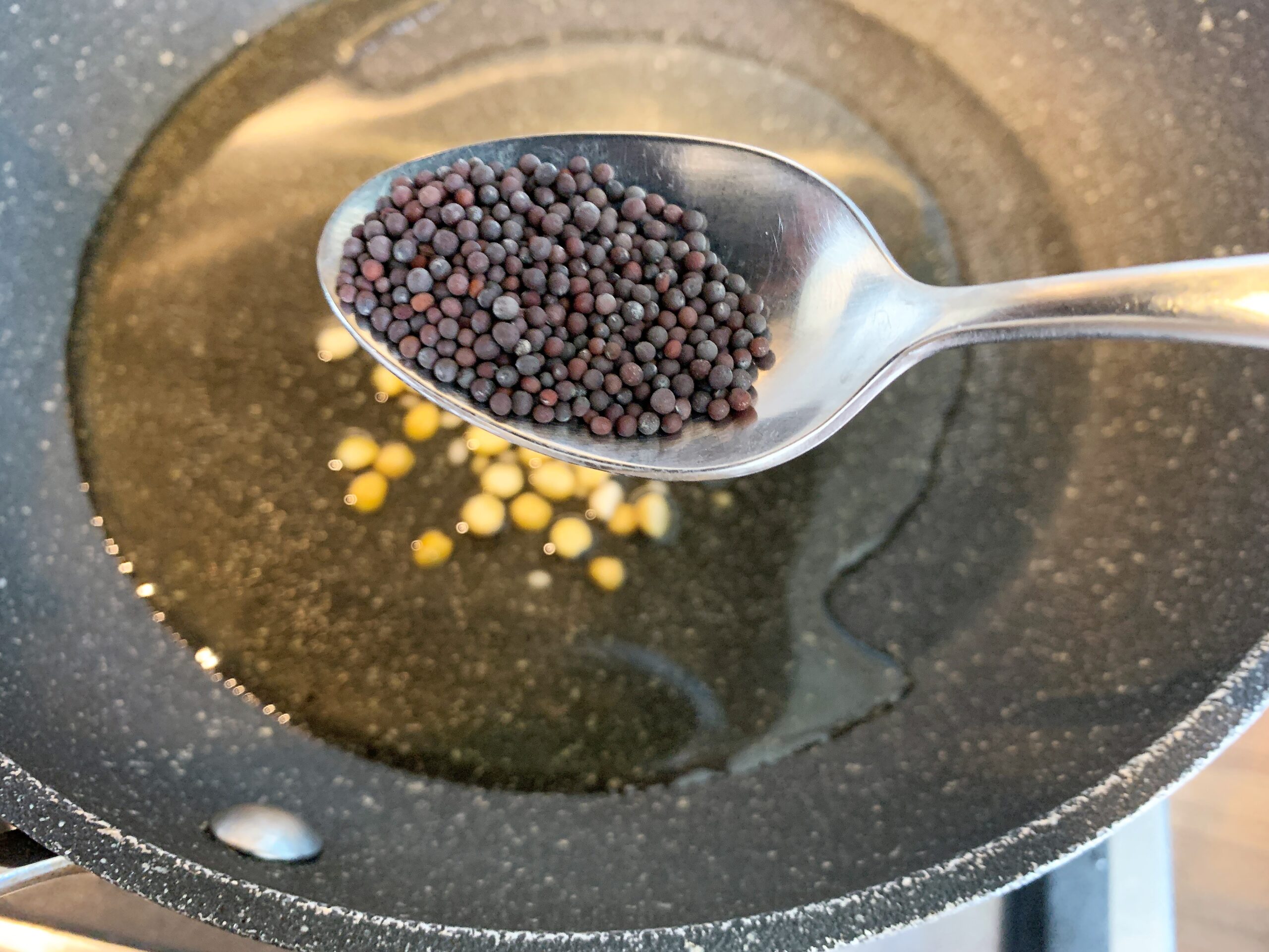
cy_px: 476
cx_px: 634
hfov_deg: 67.3
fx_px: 953
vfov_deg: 53.1
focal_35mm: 26
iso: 400
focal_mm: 4.25
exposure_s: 1/25
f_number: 1.8
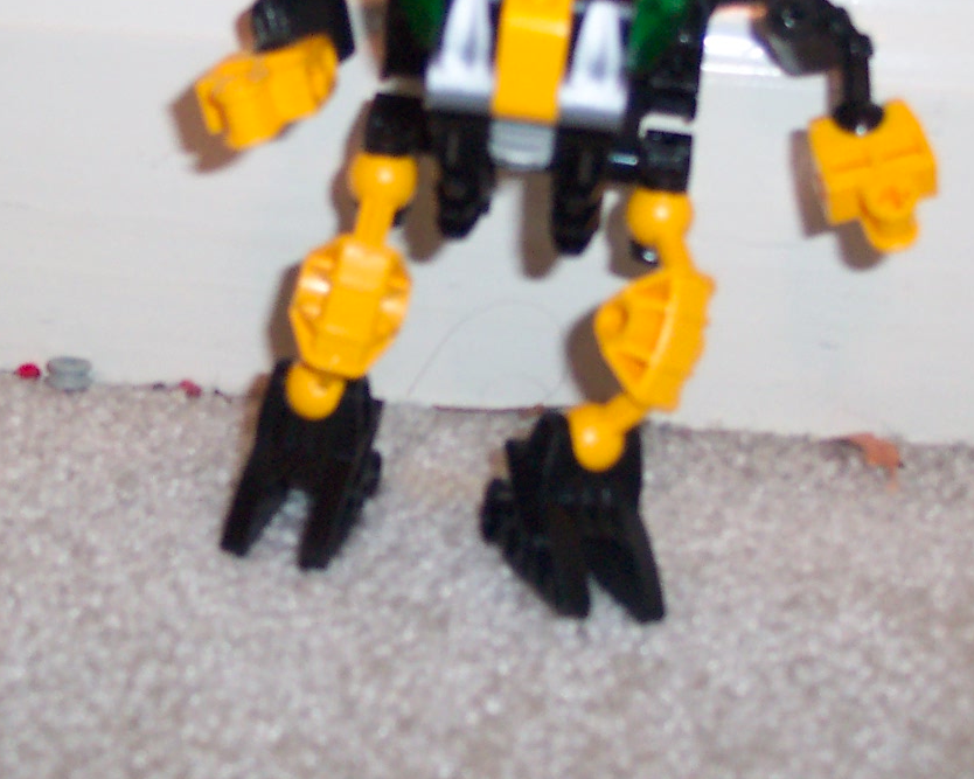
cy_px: 239
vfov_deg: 19.8
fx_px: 2219
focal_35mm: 77
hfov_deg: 24.7
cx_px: 405
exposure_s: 1/30
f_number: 2.8
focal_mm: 8
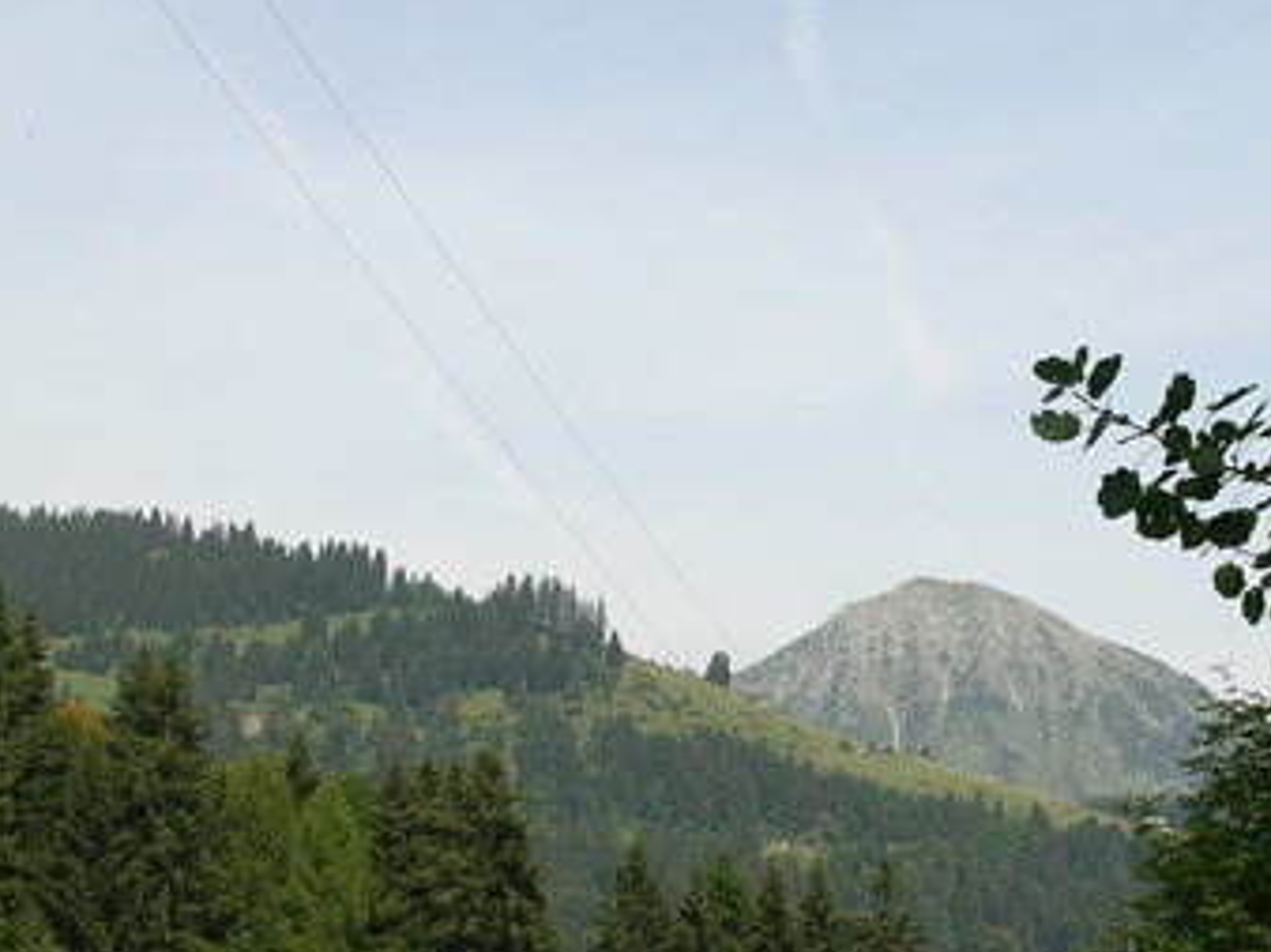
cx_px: 812
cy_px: 563
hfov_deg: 30.1
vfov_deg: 22.9
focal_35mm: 64
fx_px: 2348
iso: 50
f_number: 3.7
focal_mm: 6
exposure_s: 1/569
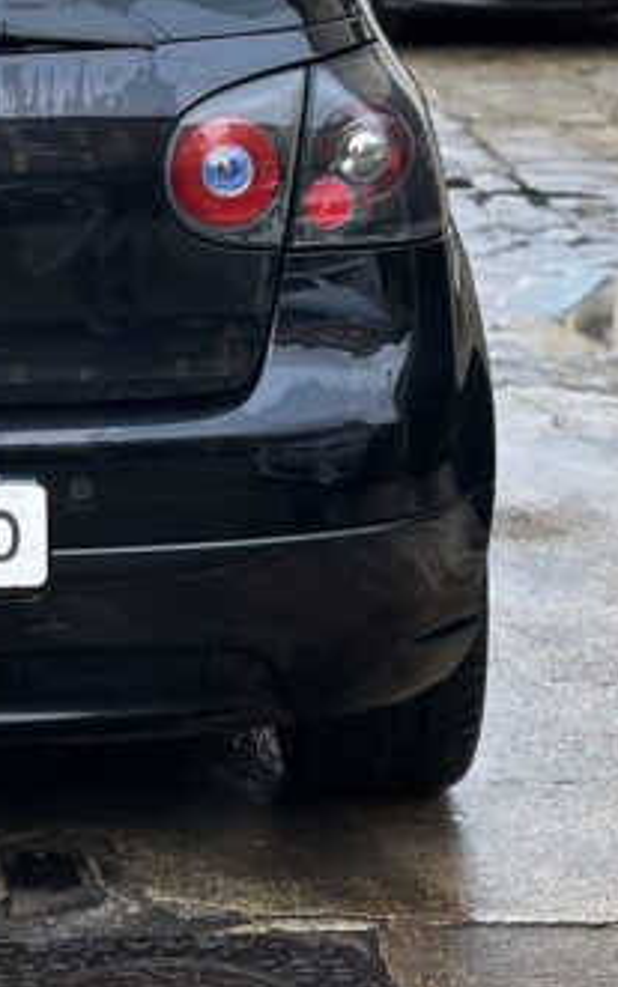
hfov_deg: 10.5
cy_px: 221
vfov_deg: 16.9
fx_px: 3313
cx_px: -87
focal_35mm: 123
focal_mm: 6.86
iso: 125
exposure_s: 1/50
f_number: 1.78
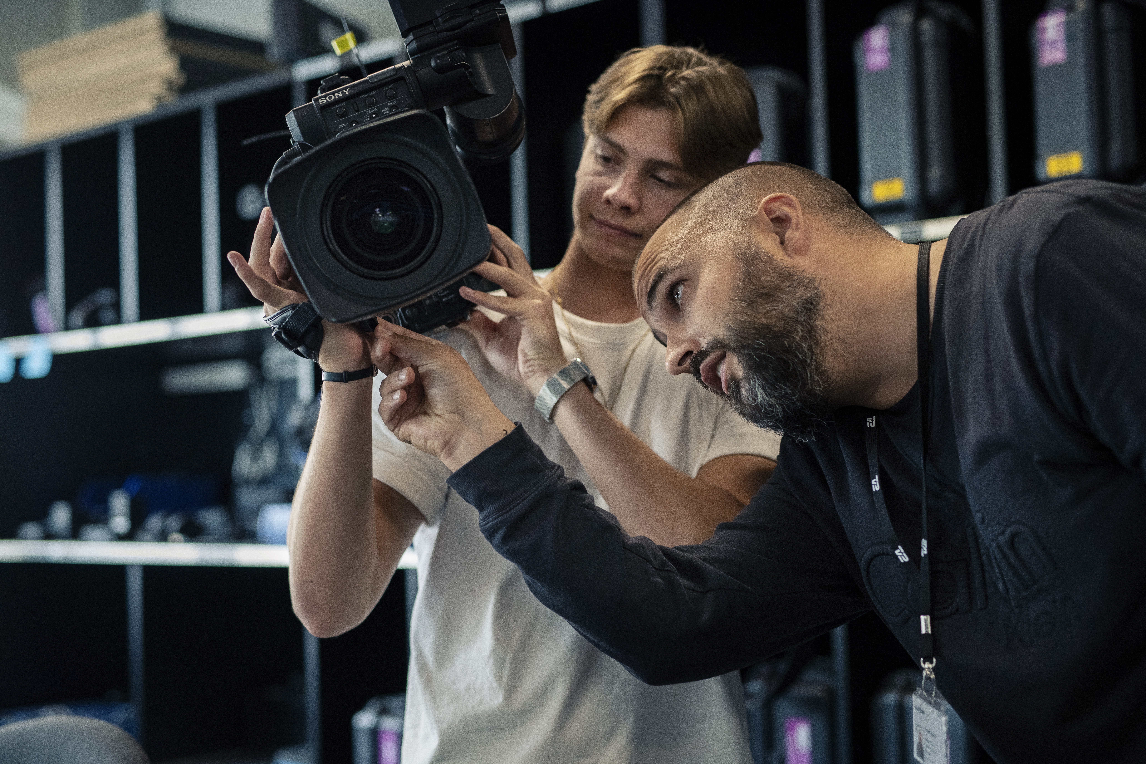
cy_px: 382
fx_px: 1592
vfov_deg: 27.0
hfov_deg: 39.6
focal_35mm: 50
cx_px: 573
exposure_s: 1/320
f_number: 2.2
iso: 1600
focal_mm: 50
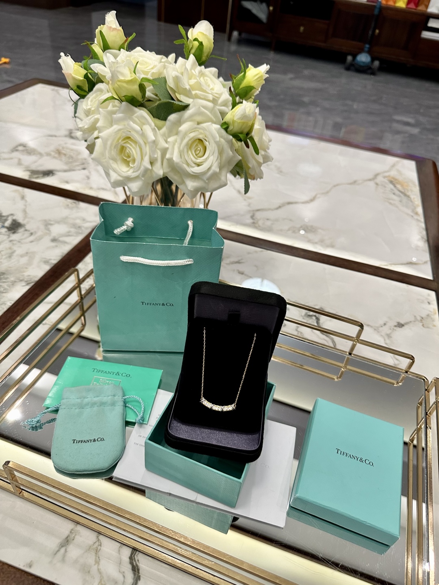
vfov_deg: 71.6
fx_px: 406
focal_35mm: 24
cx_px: 220
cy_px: 292
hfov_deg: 56.8
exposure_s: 1/100
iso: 200
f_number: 1.78
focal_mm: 6.86
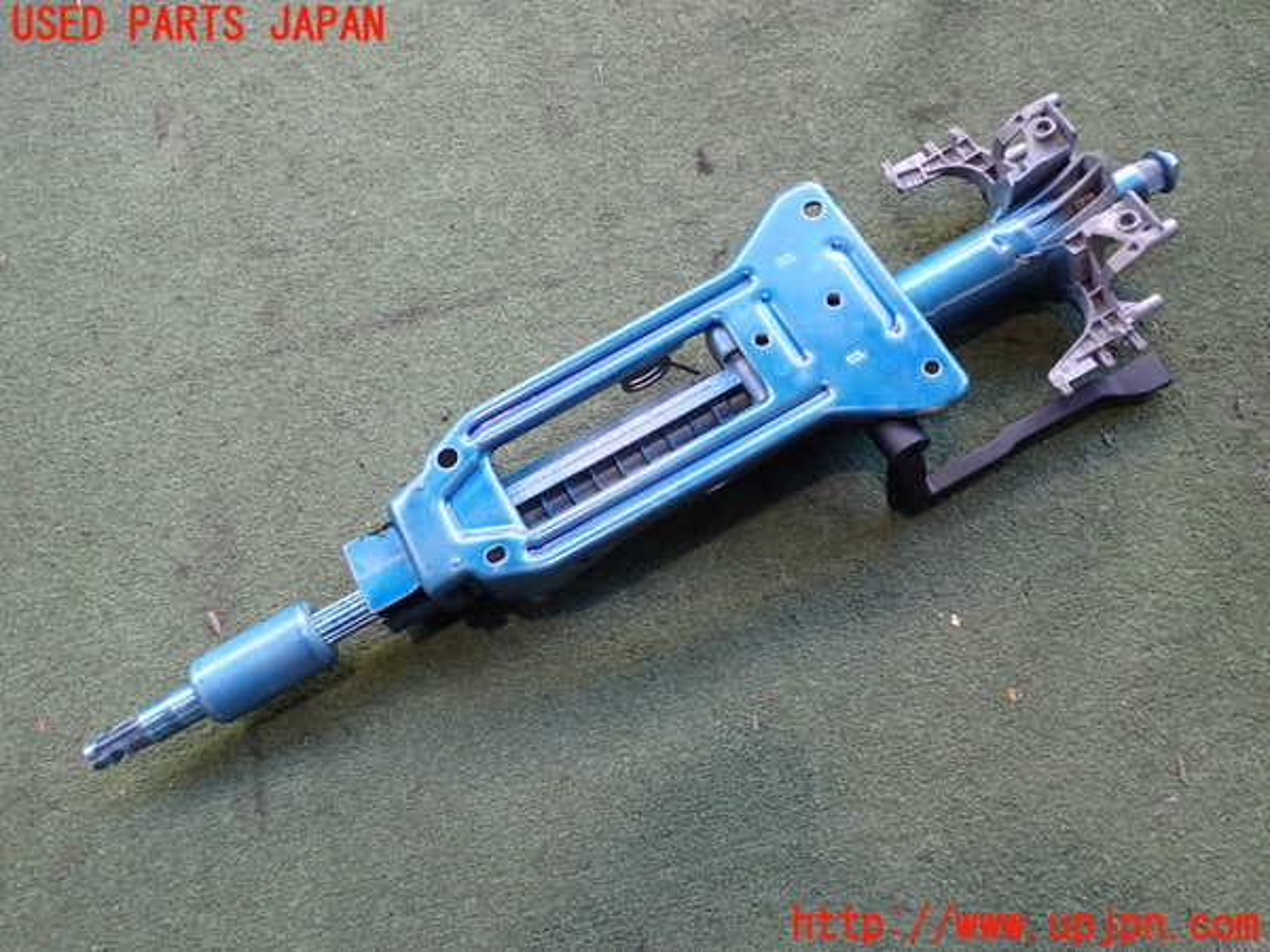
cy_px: 476
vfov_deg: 46.8
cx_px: 635
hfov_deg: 60.0
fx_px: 1101
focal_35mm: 30
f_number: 2.3
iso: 200
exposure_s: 1/60
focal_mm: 5.4
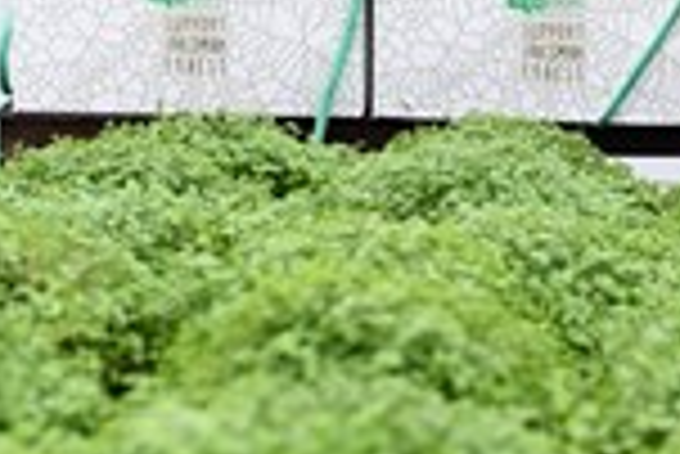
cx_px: 820
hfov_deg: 11.3
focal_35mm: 178
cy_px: 92
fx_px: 3365
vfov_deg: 7.7
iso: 500
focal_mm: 42
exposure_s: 1/200
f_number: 3.5
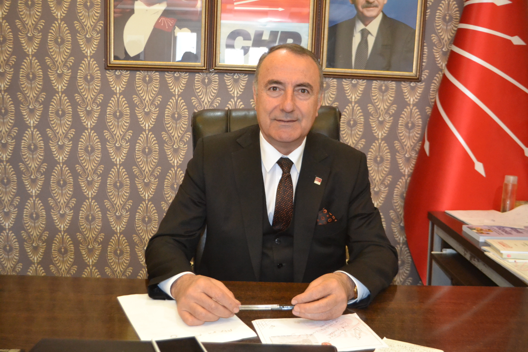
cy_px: 176
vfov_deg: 36.9
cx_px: 264
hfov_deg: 53.1
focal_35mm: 36
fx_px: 528
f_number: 4
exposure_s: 1/60
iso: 2800
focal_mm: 24
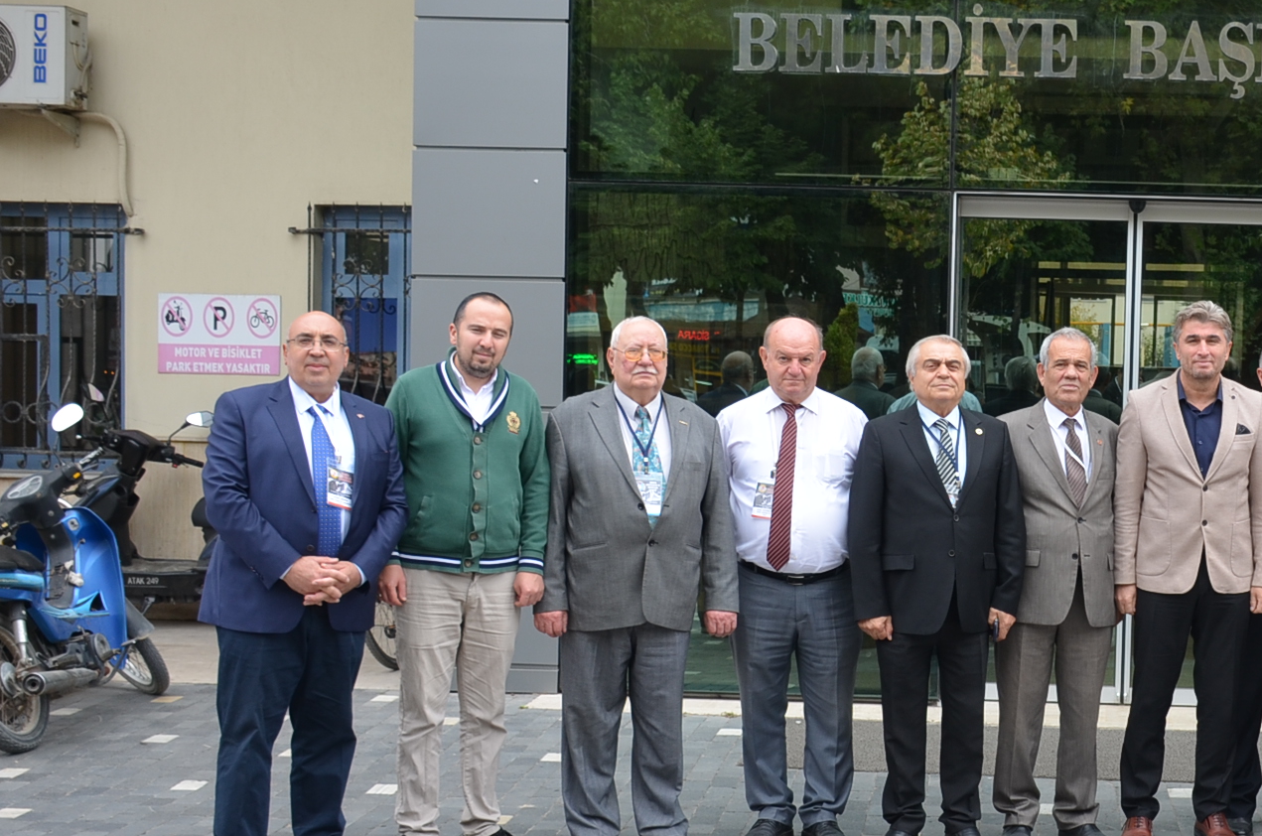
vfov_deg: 21.1
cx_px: 1096
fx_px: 2239
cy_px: 520
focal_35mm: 64
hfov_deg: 30.3
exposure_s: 1/125
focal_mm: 22
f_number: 5.6
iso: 200
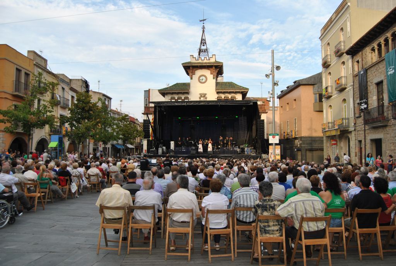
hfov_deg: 67.3
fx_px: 298
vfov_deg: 48.1
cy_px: 133
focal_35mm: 27
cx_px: 198
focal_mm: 18
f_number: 5
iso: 100
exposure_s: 1/200
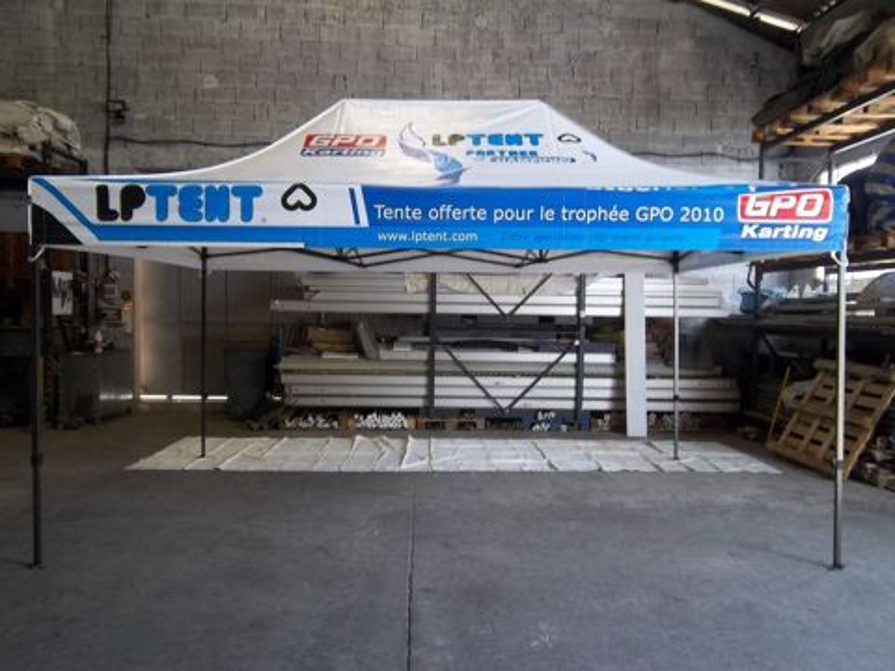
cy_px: 336
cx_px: 448
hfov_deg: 63.4
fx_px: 724
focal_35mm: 28
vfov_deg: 49.7
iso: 76
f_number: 3.5
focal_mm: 5.05
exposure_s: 1/30
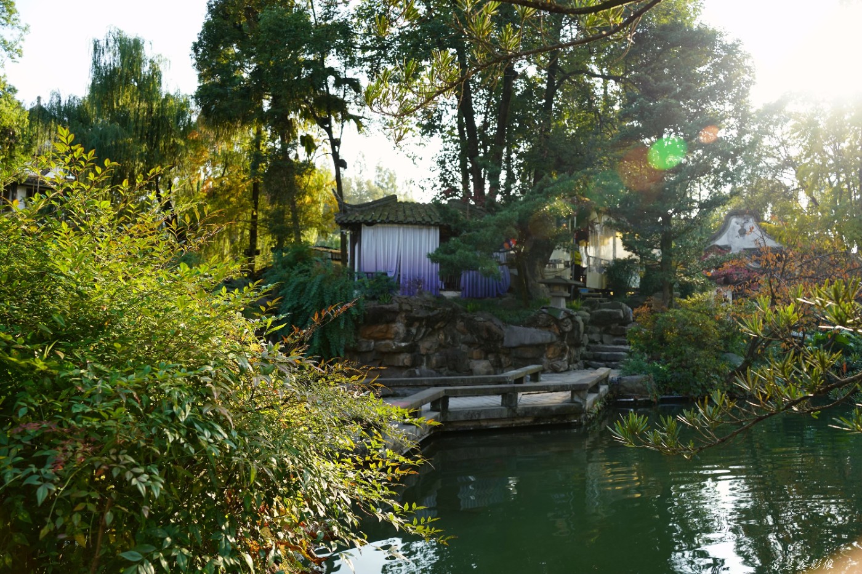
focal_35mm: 25
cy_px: 287
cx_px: 431
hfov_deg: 71.5
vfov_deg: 51.3
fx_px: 598
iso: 100
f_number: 5
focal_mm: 25
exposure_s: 1/80
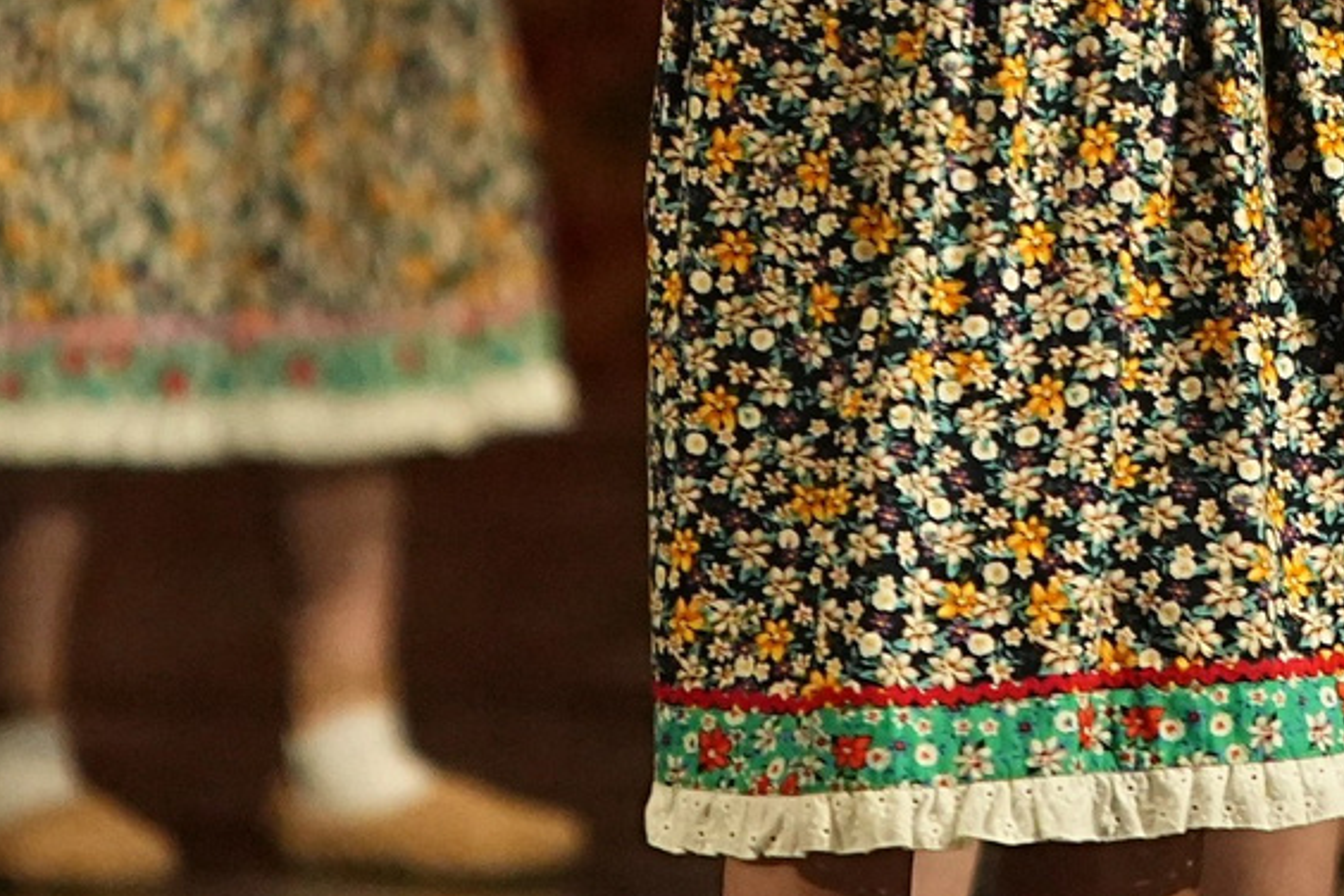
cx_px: 1415
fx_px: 33859
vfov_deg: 1.5
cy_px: -218
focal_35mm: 907
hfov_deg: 2.3
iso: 4000
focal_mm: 200
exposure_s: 1/500
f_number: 2.8
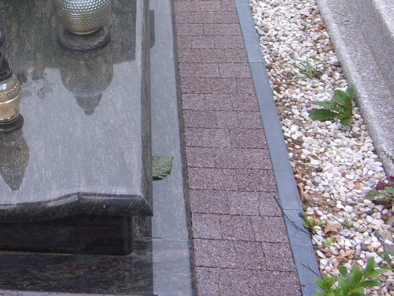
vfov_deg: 24.1
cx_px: 6
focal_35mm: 60
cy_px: 68
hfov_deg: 30.1
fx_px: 683
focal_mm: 5.1
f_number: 3.9
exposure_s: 1/70
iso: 80
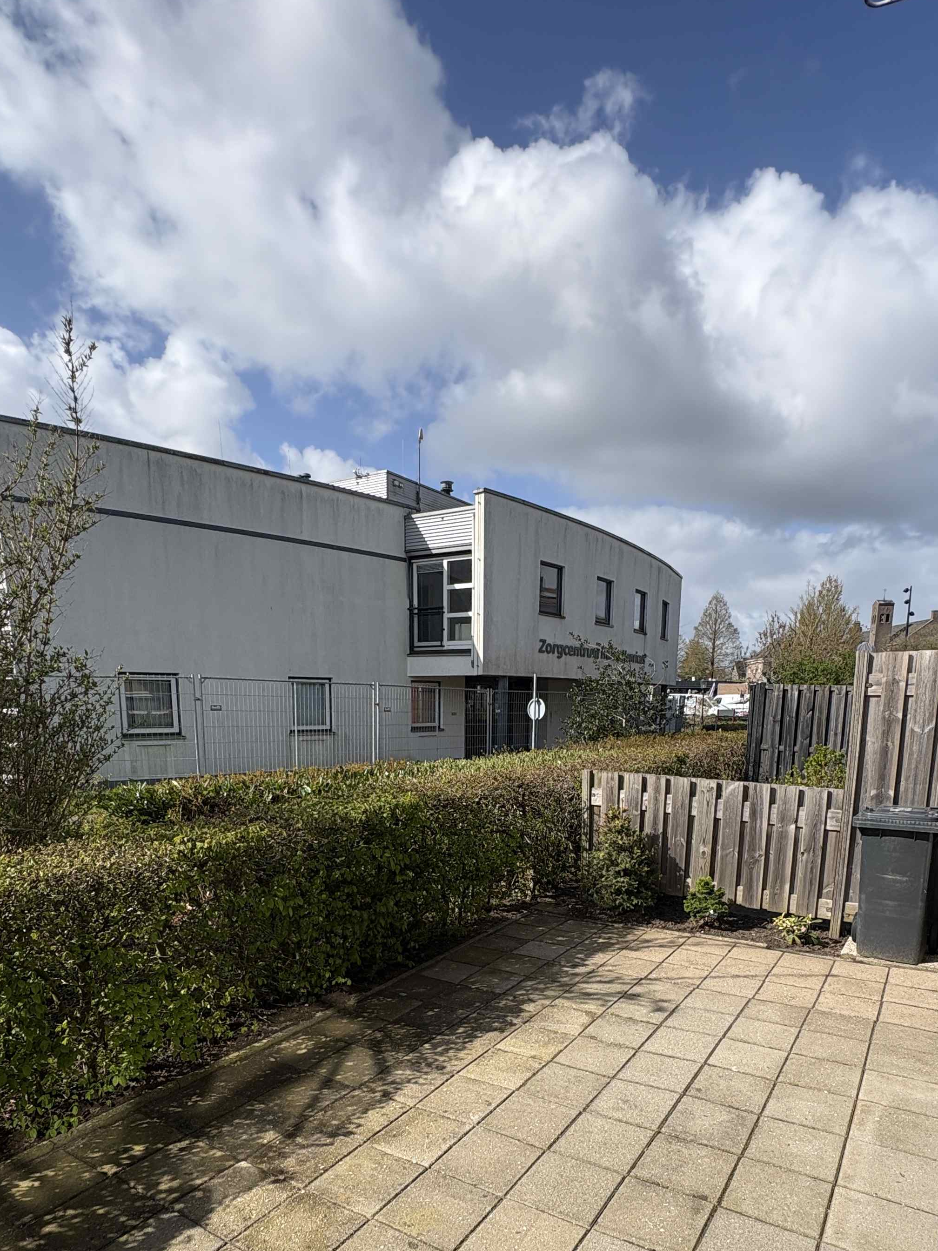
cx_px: 483
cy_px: 836
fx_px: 759
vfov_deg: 76.4
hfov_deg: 63.4
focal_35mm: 21
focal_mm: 2.22
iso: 50
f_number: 2.2
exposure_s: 1/1567
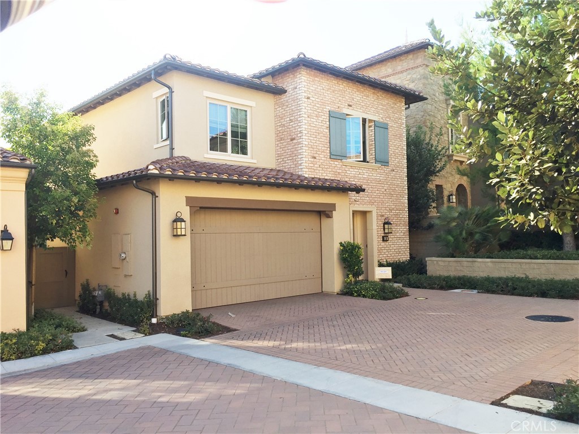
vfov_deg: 48.2
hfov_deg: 61.7
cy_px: 217
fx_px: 485
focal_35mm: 29
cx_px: 290
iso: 32
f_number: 2.2
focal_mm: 4.15
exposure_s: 1/581
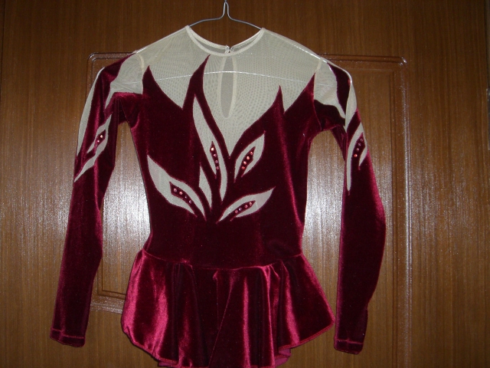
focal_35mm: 38
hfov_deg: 49.0
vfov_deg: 37.7
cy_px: 184
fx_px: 538
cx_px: 245
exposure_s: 1/60
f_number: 2.7
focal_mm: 6.2
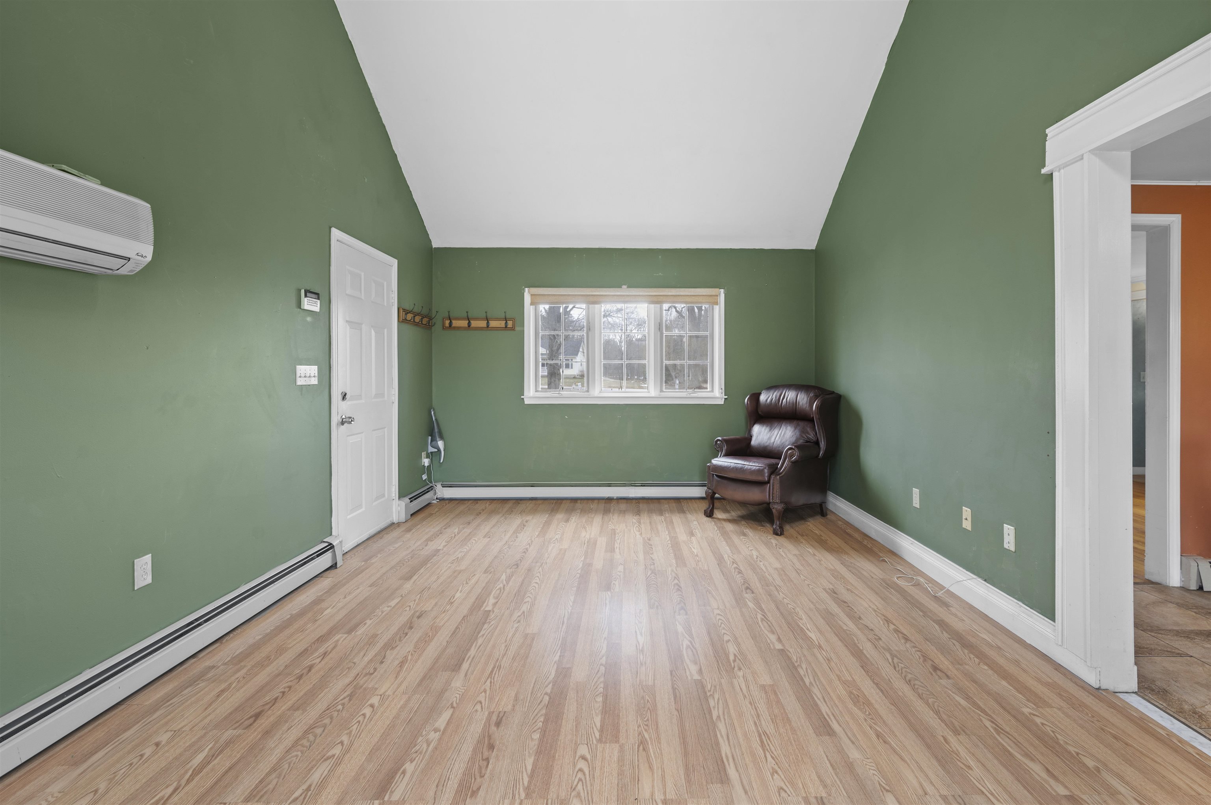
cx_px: 606
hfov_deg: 98.6
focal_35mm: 16
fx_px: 521
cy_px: 402
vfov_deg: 75.4
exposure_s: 1.6
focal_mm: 15.5
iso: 250
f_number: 7.1
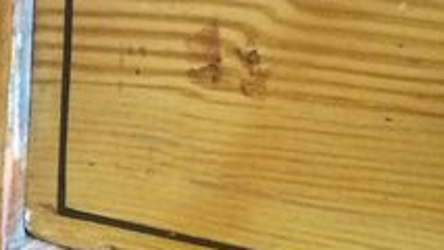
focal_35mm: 138
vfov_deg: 8.8
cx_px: -294
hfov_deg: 14.2
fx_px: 1625
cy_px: 3
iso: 320
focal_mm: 4.12
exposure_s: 1/20
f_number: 2.2
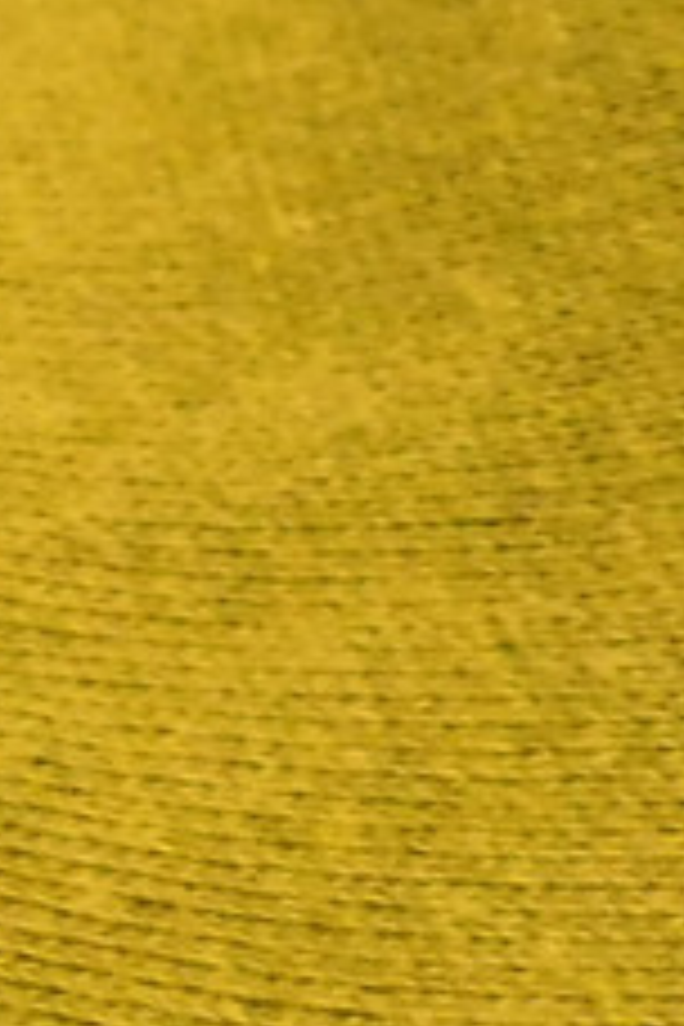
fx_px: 3192
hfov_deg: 9.0
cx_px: -1591
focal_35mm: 112
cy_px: 320
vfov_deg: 18.2
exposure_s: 1/8
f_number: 3
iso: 800
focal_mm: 4
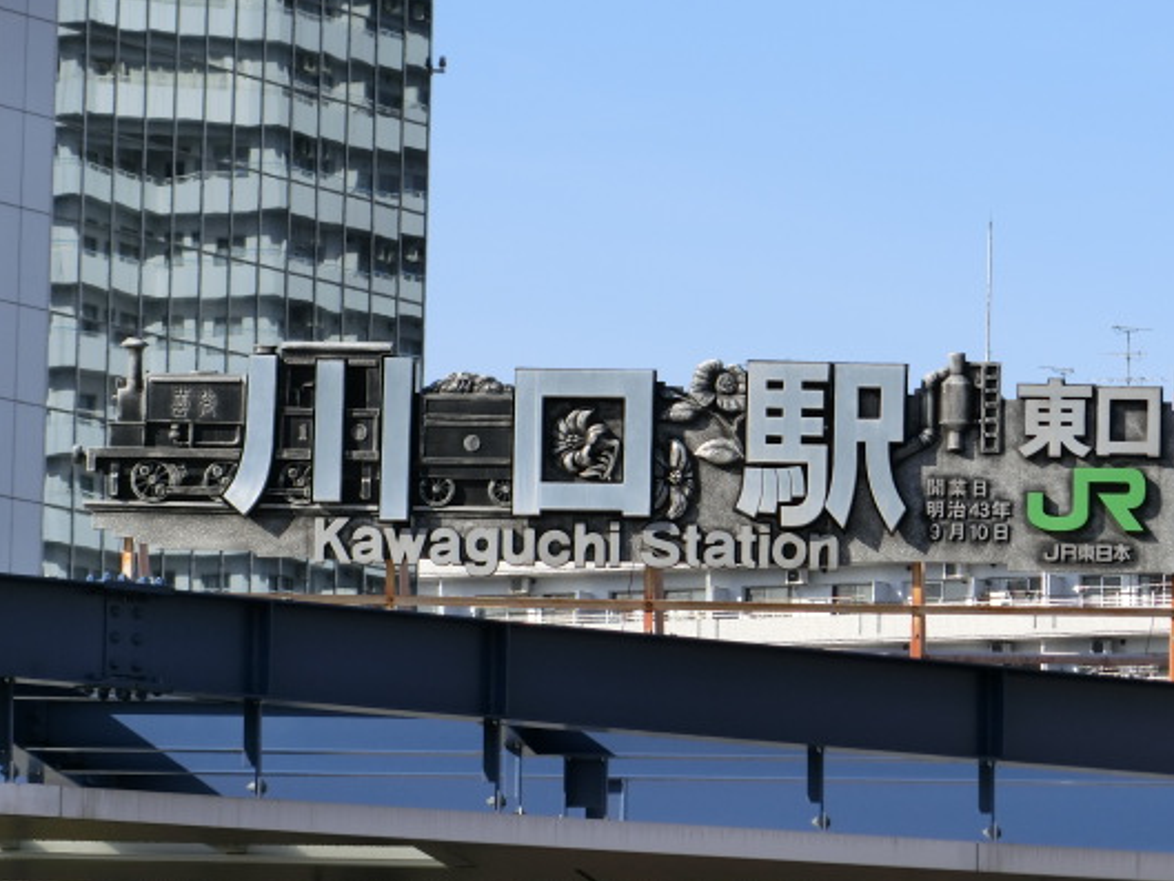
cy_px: 453
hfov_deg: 7.4
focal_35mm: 266
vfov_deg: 5.6
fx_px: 9023
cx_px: 617
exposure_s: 1/320
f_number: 5.9
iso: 80
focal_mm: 39.3
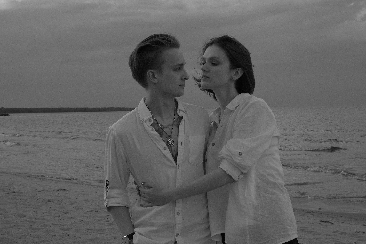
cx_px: 183
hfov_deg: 27.7
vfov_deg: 18.7
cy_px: 122
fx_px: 742
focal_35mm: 73
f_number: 16
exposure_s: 1/110
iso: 320
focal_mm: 48.5
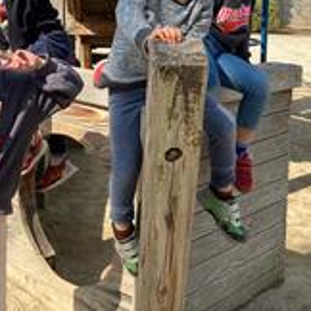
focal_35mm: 61
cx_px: 119
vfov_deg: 27.2
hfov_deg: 28.1
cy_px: 36
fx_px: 620
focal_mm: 3.99
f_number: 1.8
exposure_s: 1/1389
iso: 32
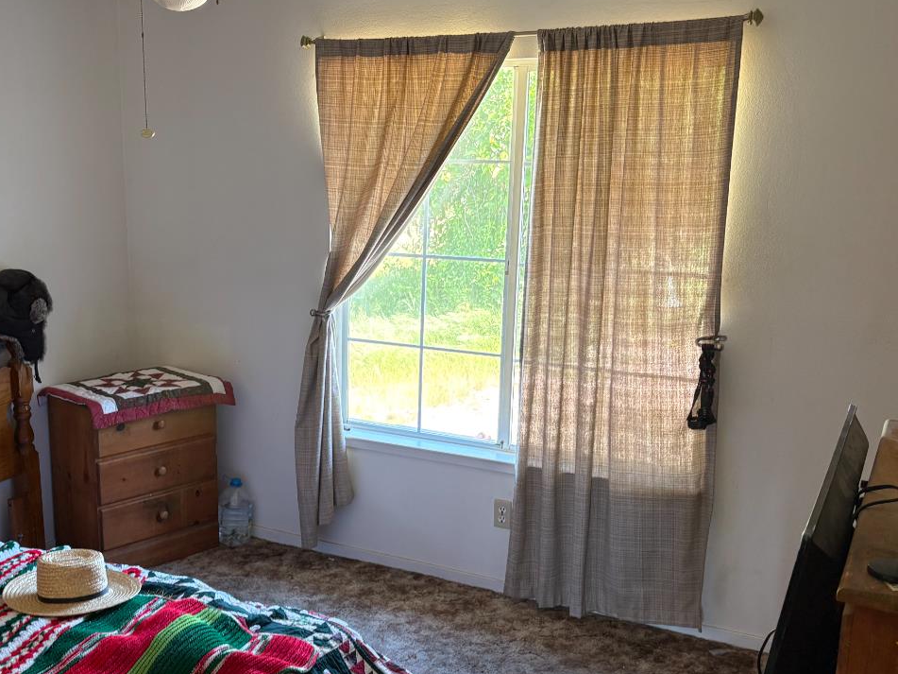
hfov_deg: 45.0
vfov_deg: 35.1
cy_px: 370
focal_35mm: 41
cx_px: 292
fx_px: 1063
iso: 125
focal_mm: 5.96
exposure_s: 1/60
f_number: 1.6
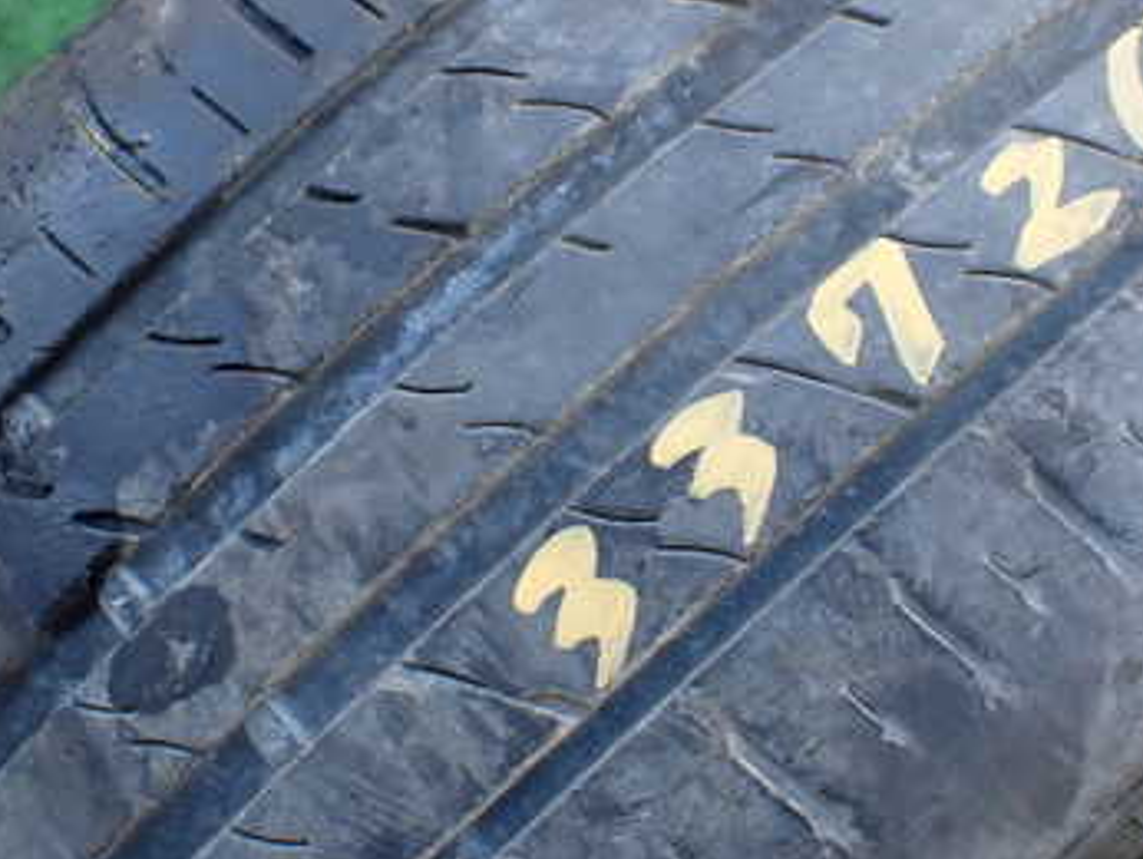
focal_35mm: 52
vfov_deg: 28.0
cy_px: 317
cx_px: 707
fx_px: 1718
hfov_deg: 36.6
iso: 100
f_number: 2.3
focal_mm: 5.4
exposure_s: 1/125
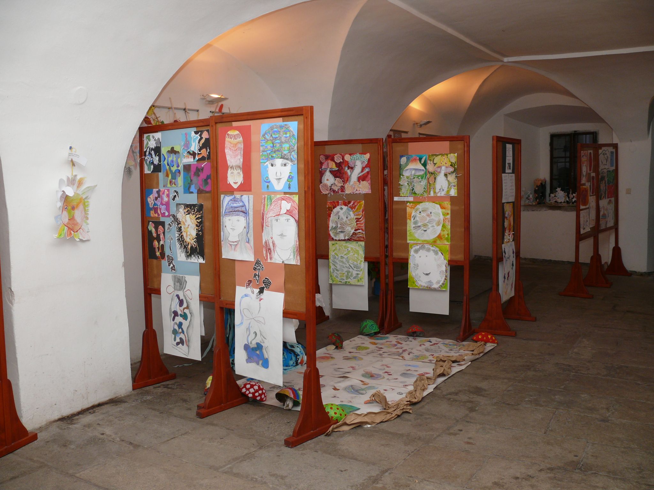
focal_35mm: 35
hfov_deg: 52.6
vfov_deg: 40.7
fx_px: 661
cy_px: 245
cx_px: 327
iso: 100
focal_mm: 7.4
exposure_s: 1/30
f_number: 2.8
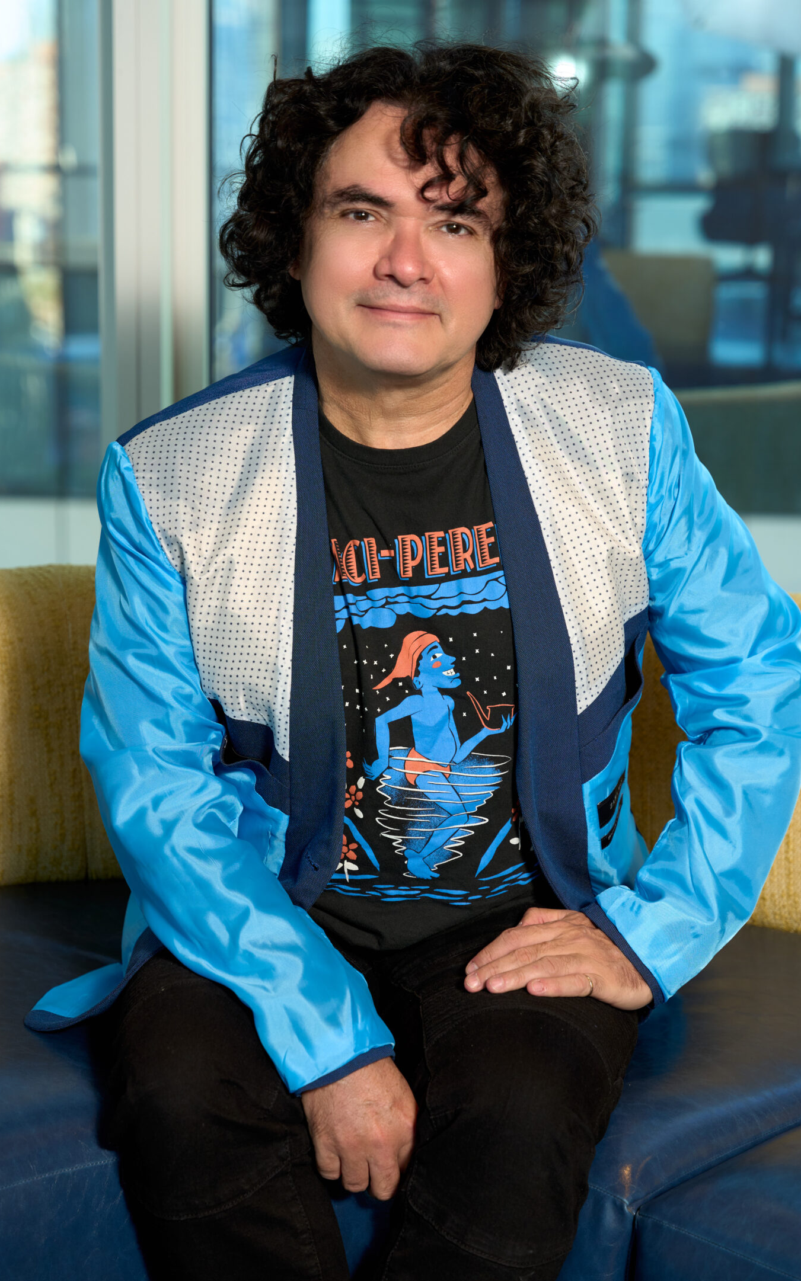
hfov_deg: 18.5
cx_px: 378
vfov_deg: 29.2
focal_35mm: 70
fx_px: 2458
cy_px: 673
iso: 400
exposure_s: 1/160
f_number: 3.5
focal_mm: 58.3
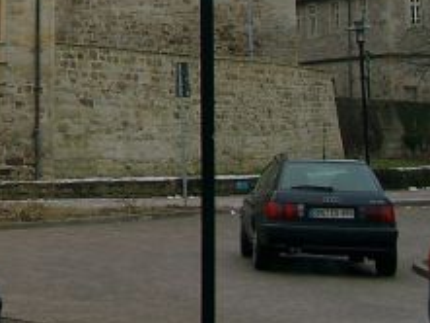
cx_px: -237
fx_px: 1529
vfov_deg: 11.4
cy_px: -222
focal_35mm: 123
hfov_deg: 14.8
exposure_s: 1/194
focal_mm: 7.13
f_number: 4
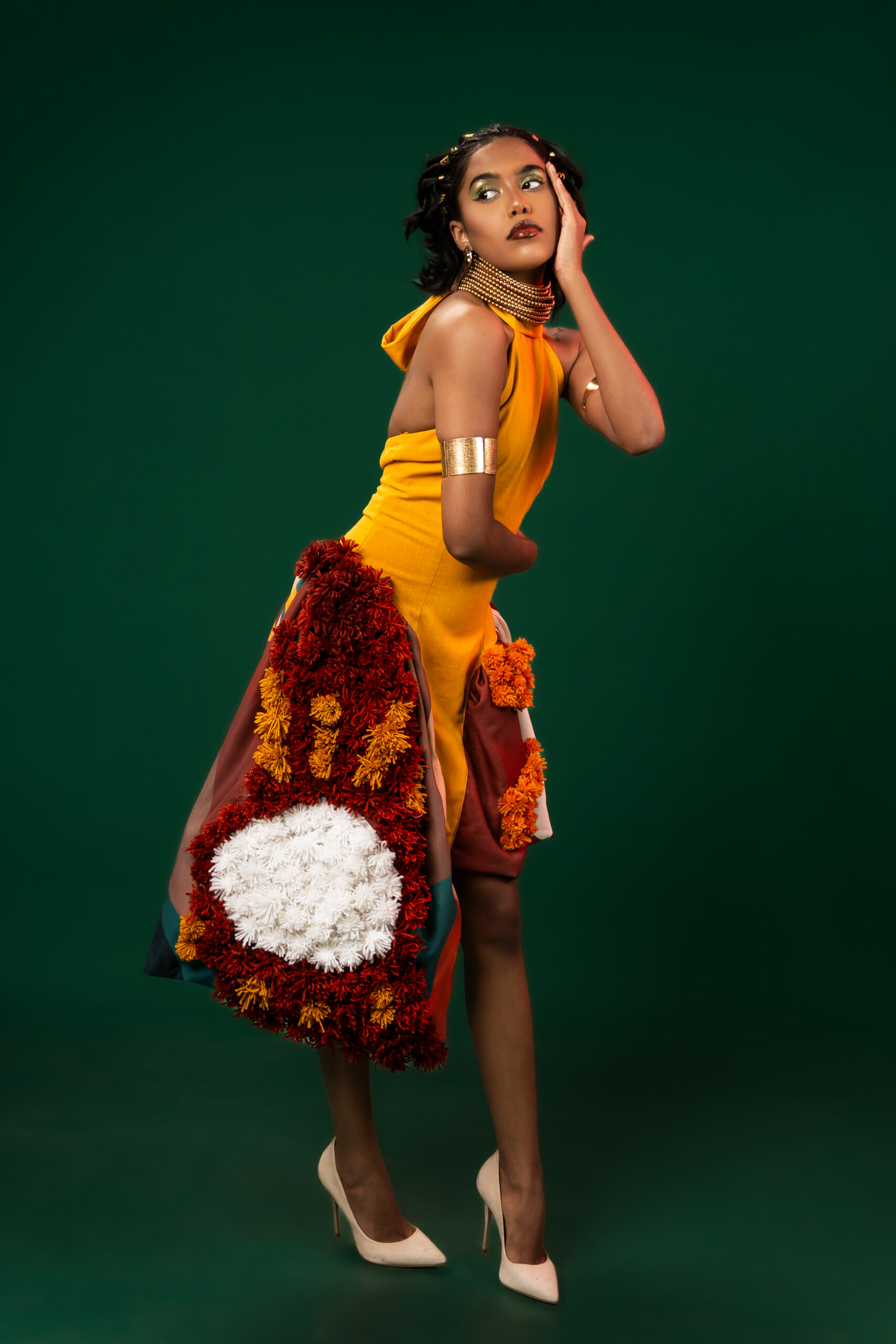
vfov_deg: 38.9
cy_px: 672
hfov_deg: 26.5
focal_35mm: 51
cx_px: 448
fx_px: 1904
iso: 100
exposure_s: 1/100
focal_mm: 34
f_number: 5
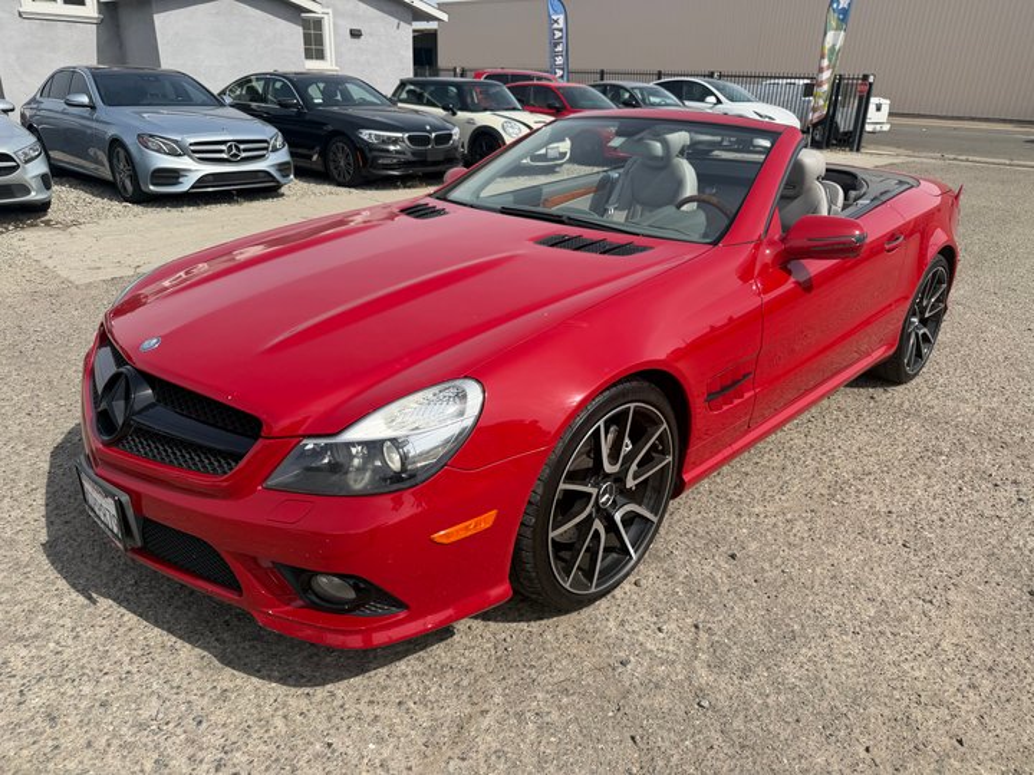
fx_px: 717
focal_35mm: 24
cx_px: 517
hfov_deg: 71.6
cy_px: 388
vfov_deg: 56.8
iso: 80
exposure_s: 1/4167
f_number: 1.78
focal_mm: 6.76
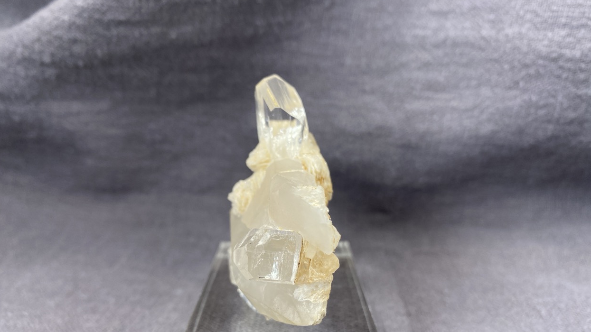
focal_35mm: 28
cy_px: 213
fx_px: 439
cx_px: 294
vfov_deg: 41.1
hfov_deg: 67.9
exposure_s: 1/238
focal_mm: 4.25
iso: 32
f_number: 1.8
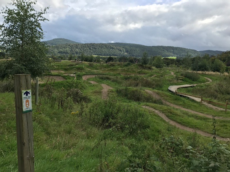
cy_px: 86
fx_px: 186
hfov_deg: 63.4
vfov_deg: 49.7
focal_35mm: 28
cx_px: 115
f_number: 1.8
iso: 20
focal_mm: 3.99
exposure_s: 1/1408
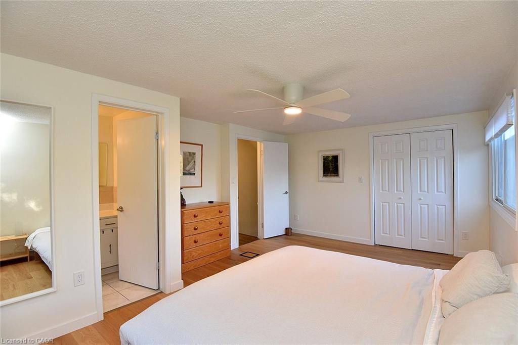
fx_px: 230
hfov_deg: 96.7
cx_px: 259
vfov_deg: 73.8
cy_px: 172
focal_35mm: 16
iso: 500
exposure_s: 1/60
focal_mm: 16
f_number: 6.3
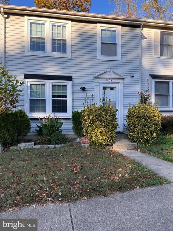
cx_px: 86
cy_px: 116
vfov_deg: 67.3
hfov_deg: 53.0
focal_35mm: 26
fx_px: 173
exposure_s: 1/924
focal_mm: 5.7
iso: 50
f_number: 1.5
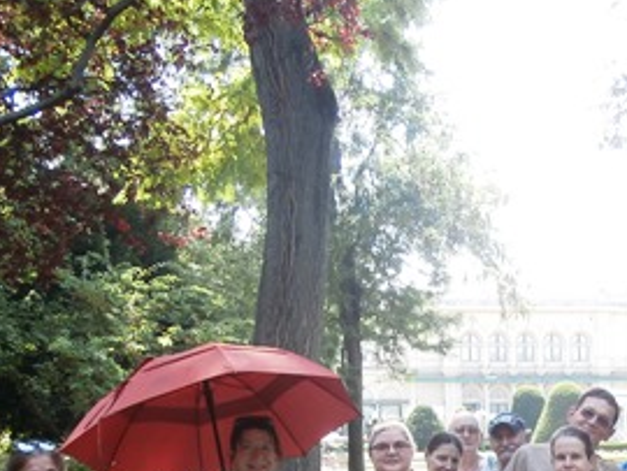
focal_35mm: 71
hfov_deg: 26.5
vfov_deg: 19.8
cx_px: 555
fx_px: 1287
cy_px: 522
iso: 100
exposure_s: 1/100
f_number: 3.5
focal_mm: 5.36
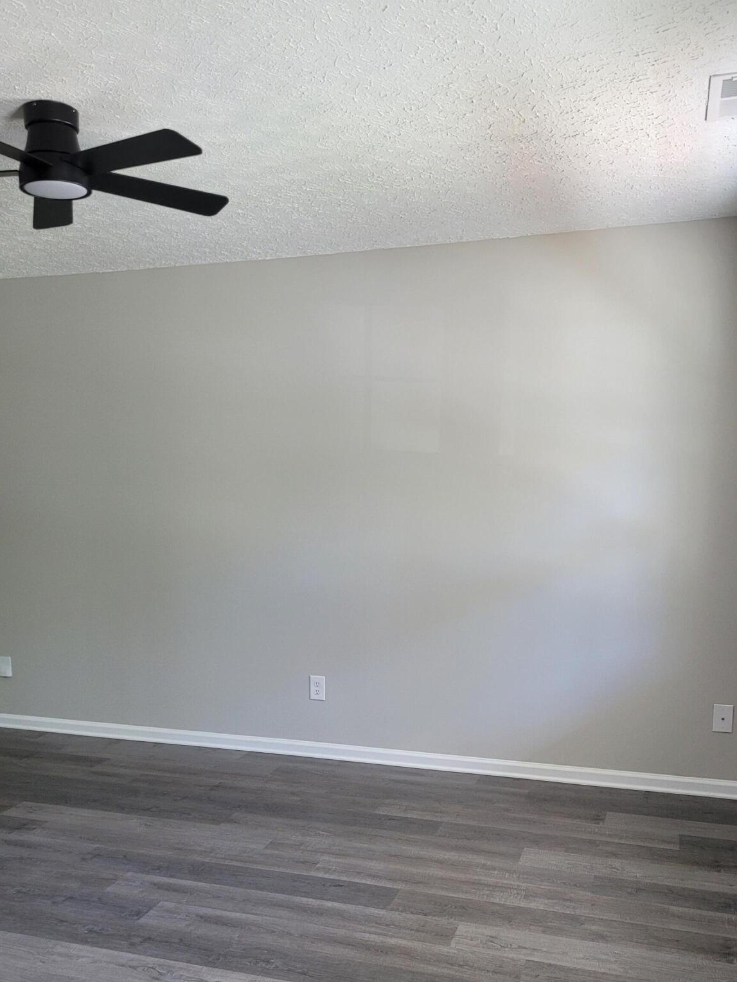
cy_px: 623
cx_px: 306
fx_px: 965
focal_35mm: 34
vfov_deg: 53.3
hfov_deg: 41.7
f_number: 1.8
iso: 200
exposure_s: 1/120
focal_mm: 5.4
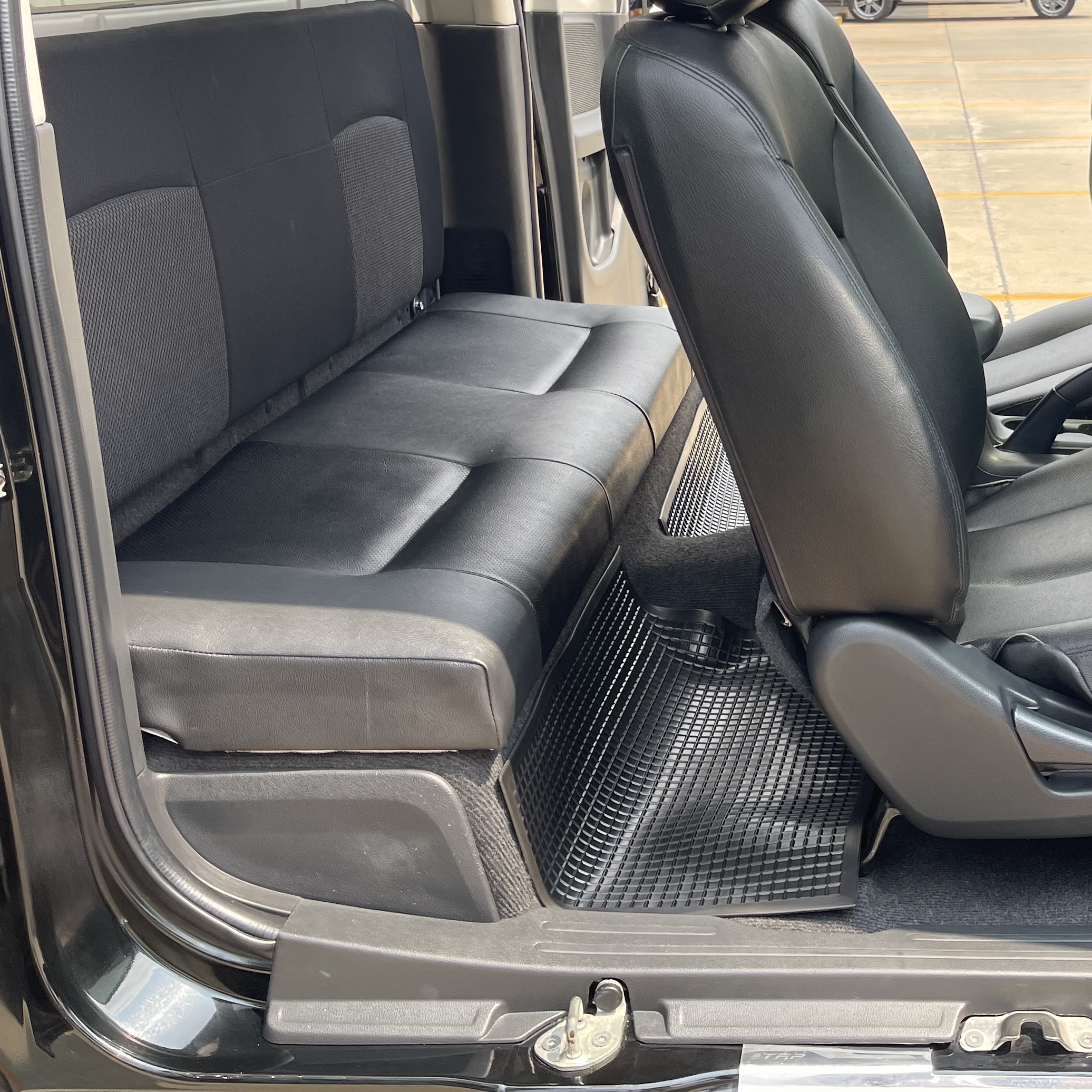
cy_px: 298
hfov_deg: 37.2
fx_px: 1535
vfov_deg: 38.3
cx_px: 932
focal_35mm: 43
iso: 32
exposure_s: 1/599
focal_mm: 5.1
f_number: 1.6
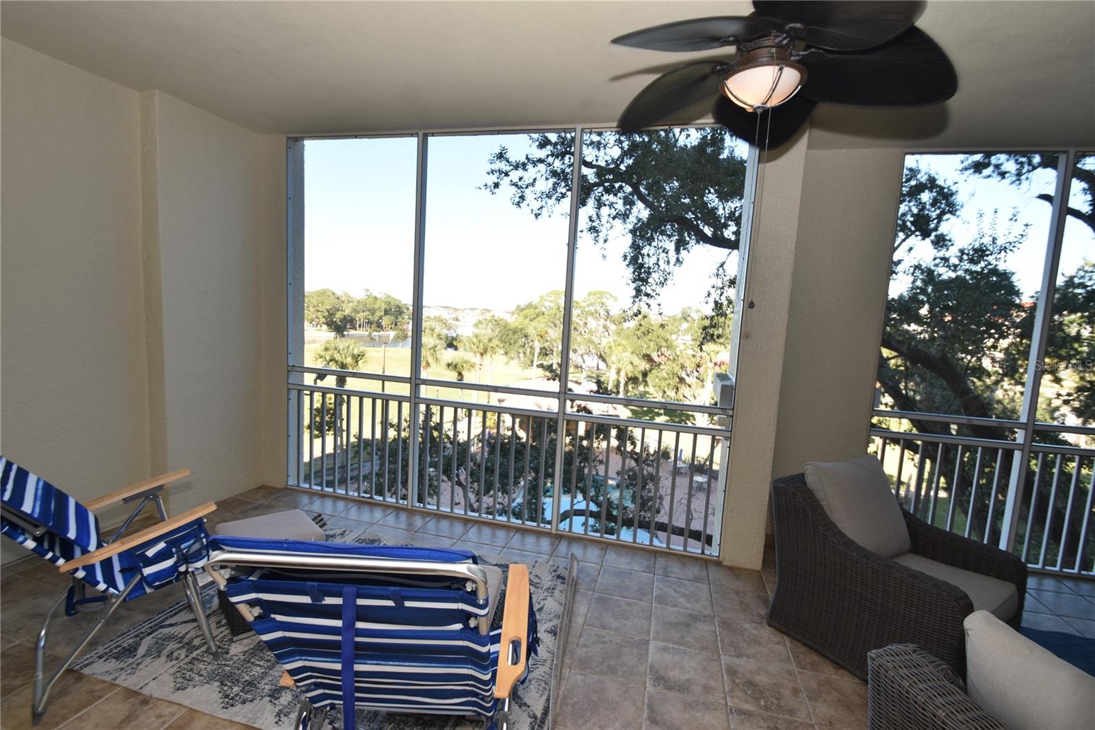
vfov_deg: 77.3
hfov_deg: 100.4
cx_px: 548
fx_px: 456
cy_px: 365
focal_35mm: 15
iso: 200
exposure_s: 1/125
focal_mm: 10
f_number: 5.6
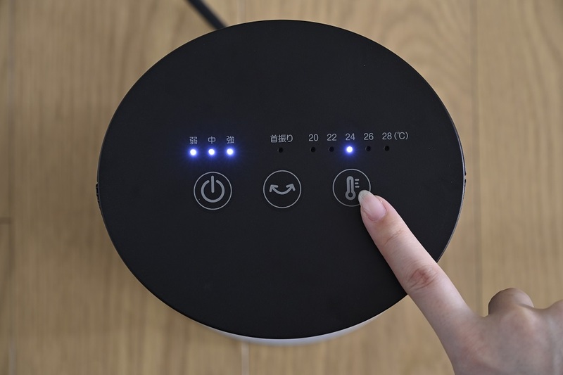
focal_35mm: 98
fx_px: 1532
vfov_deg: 14.0
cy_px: 188
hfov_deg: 20.8
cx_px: 282
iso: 640
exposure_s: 1/30
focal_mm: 98
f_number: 8
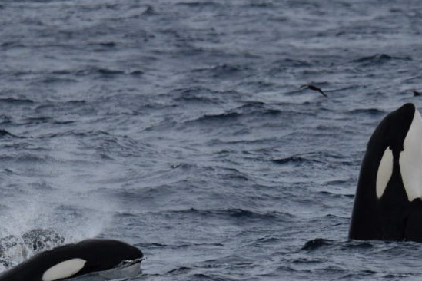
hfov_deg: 3.7
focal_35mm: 554
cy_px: 202
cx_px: 181
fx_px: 6494
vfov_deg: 2.5
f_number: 6
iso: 1250
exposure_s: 1/8000
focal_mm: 380
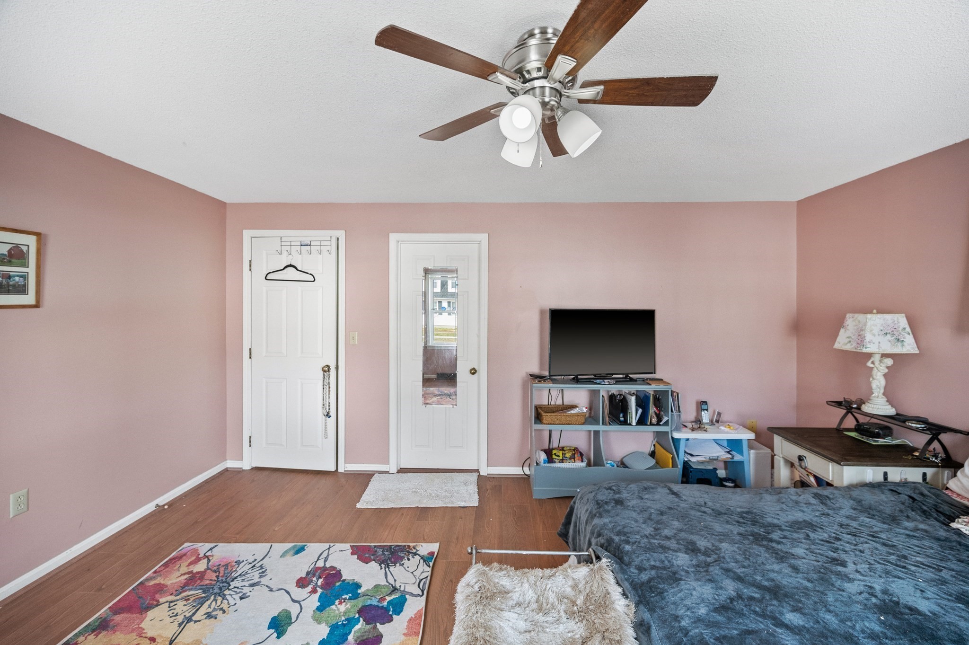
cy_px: 322
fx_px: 377
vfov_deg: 81.1
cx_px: 484
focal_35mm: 14
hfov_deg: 104.3
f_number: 4
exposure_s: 1/20
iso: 2500
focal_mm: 14
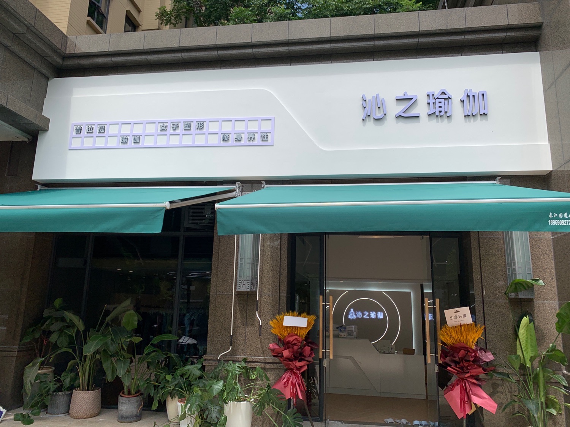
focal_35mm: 26
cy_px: 214
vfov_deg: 53.1
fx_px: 428
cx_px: 285
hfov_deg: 67.3
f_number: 1.8
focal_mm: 4.25
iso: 25
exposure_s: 1/2681
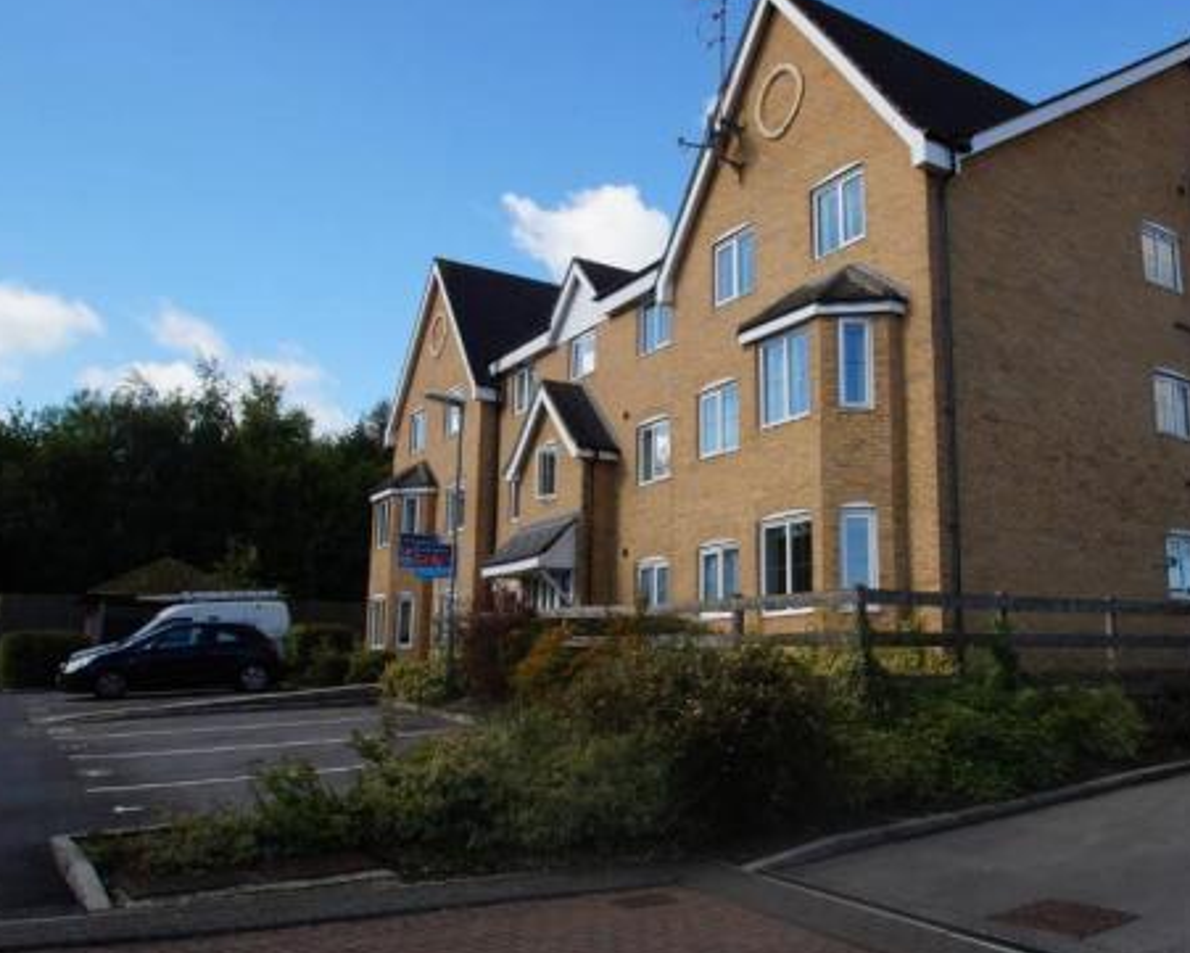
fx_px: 1081
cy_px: 450
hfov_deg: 56.8
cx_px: 763
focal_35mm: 31
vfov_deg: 47.5
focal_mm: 15
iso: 100
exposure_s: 1/80
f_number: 10
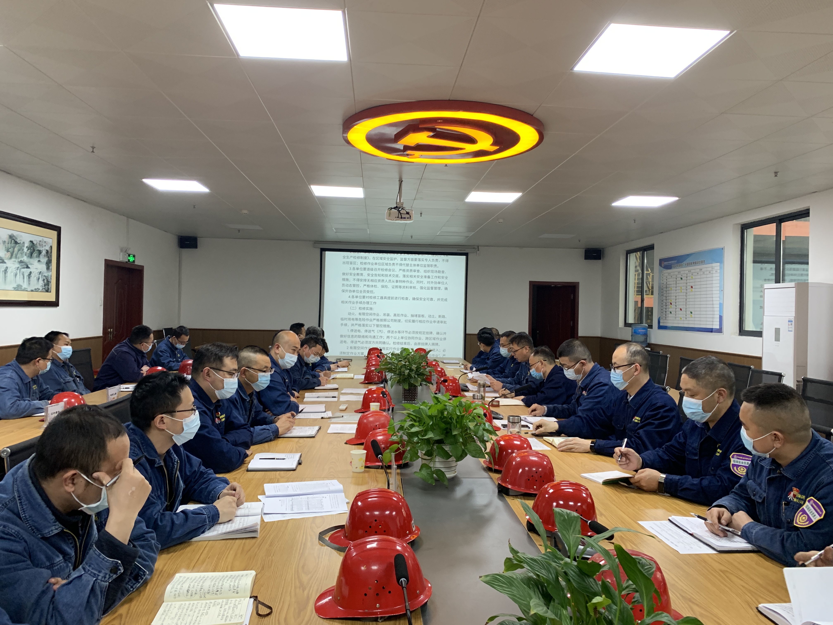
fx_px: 626
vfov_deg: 53.1
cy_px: 312
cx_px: 416
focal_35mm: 26
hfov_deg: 67.3
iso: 125
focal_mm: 4.25
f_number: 1.8
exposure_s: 1/60
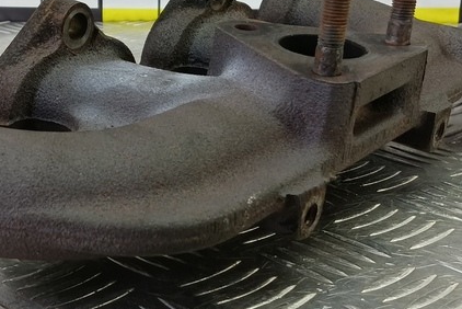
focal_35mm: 58
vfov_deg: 23.3
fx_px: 745
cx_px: 131
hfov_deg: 33.9
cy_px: 106
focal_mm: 4.11
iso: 175
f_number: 1.6
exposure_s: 1/50
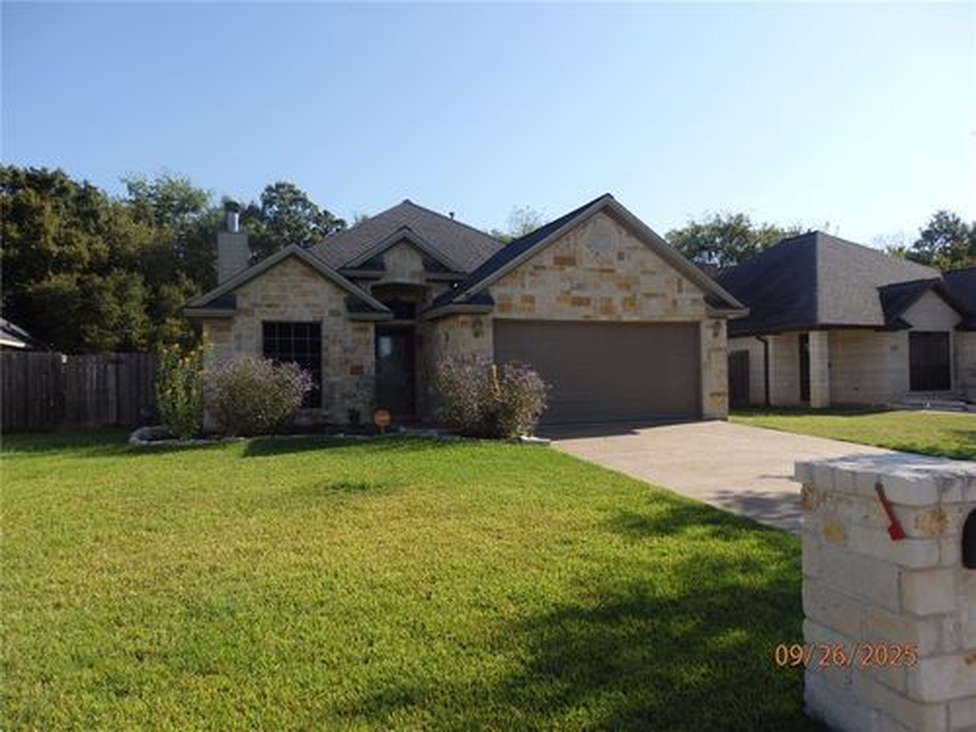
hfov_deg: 69.4
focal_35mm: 25
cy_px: 366
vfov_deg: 54.9
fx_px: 705
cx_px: 488
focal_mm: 4.5
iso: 100
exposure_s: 1/125
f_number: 8.7
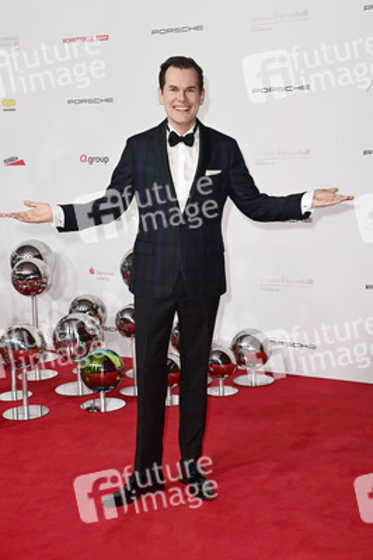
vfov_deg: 38.2
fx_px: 810
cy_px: 280
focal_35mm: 52
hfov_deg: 25.9
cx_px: 186
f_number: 5
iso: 1600
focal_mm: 52
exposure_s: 1/250
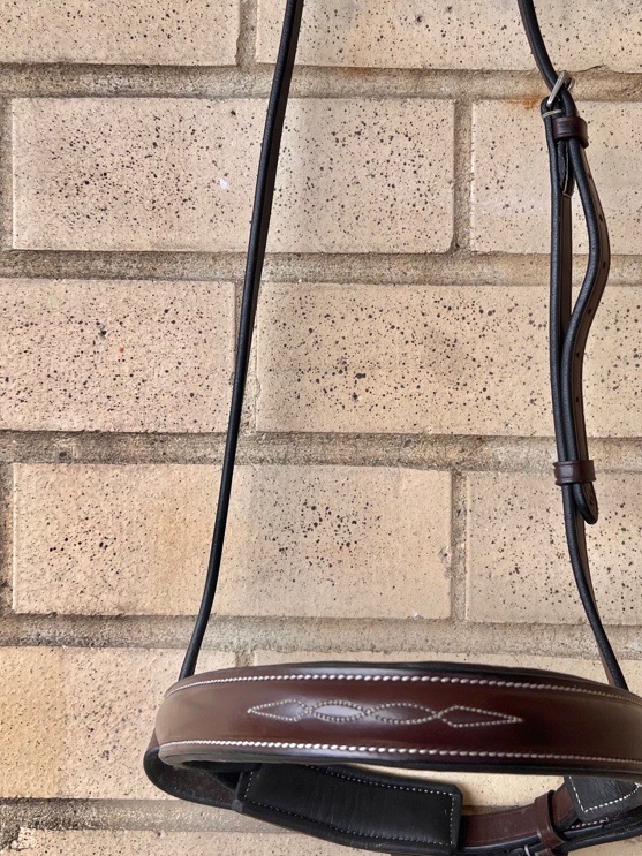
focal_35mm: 42
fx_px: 1039
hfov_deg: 34.2
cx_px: 386
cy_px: 359
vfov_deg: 44.6
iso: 50
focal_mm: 5.7
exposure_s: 1/827
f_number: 1.5
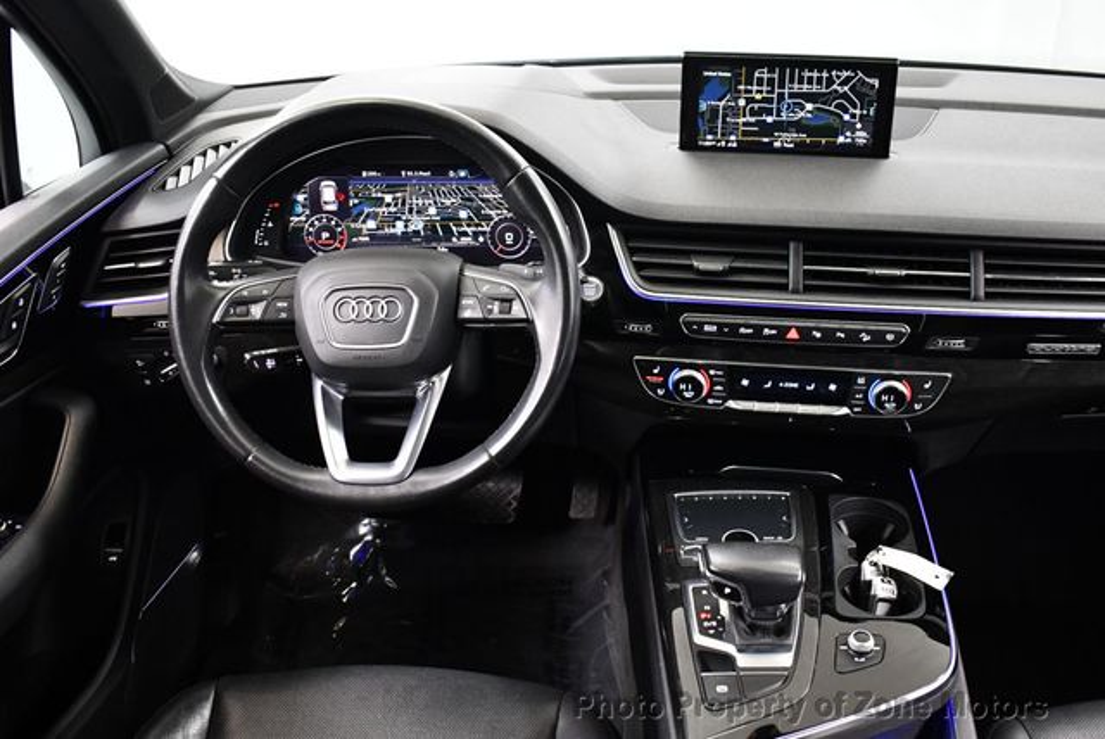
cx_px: 552
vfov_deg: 36.9
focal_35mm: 36
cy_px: 370
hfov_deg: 53.1
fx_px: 1106
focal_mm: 18
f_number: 3.5
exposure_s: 1/60
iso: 3200
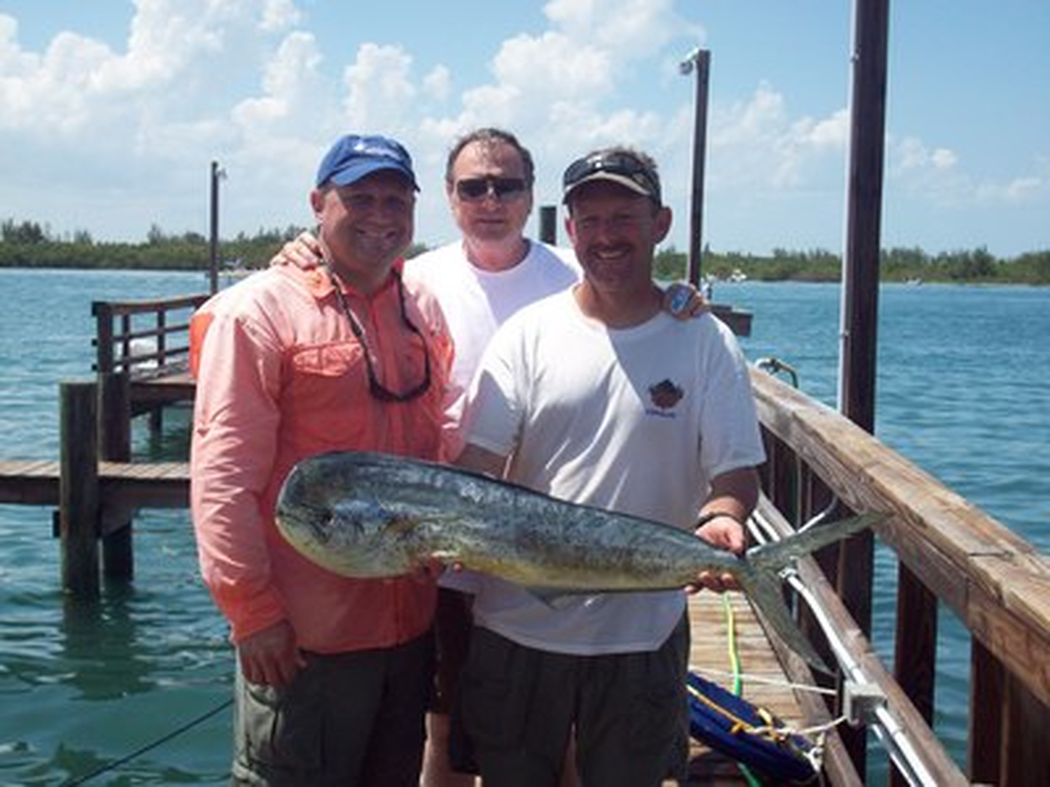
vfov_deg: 22.9
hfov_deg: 30.3
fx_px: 1941
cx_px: 525
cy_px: 394
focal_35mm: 64
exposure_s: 1/295
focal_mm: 10.7
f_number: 7.6
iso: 80
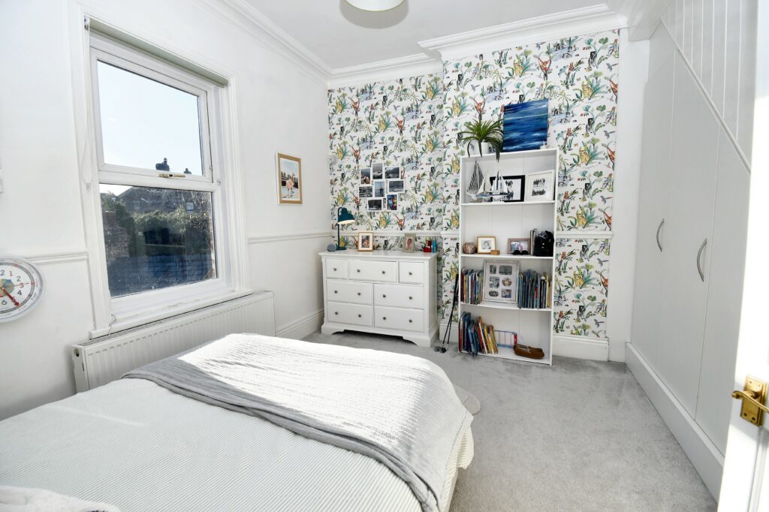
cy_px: 256
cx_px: 384
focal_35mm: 15
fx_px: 320
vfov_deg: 77.3
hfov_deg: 100.4
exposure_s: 1/400
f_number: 8
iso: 400
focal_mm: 10
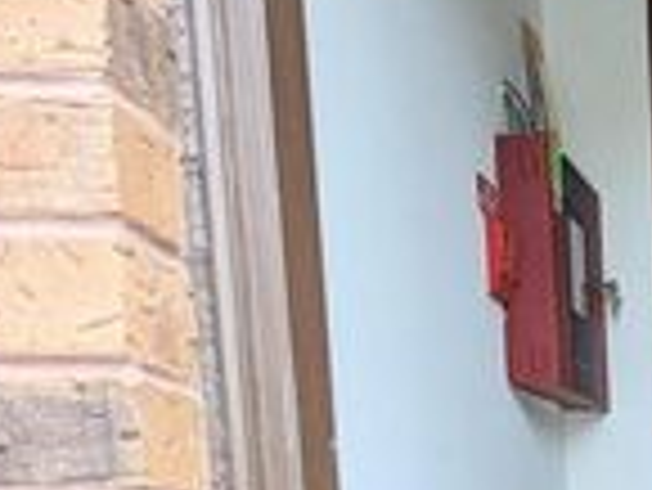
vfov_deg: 16.0
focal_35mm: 83
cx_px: 913
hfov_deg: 20.8
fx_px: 1565
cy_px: 778
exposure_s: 1/468
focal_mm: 6.81
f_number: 1.85
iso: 289
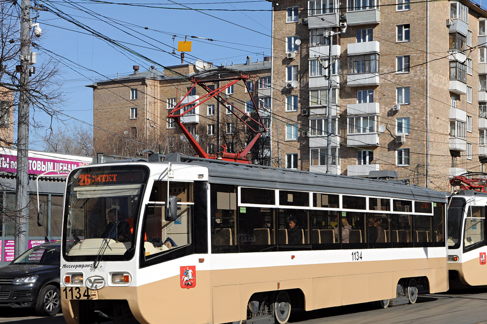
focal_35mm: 75
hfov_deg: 27.1
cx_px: 296
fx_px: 1009
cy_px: 212
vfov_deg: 18.2
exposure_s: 1/500
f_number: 11
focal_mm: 35
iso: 250
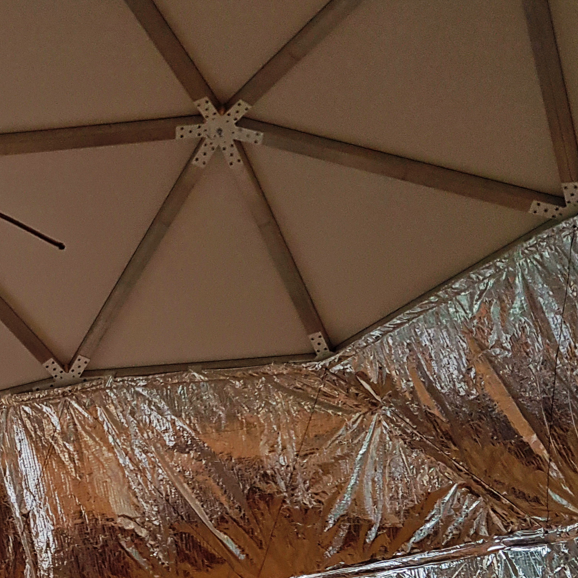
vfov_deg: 26.4
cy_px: 562
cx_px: 29
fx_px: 1171
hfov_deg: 26.5
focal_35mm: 62
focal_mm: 4.2
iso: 125
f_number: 1.7
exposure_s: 1/50
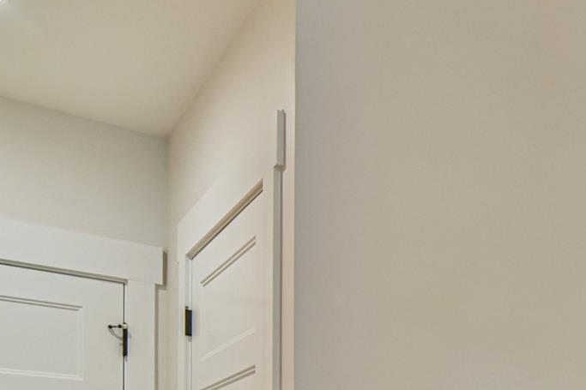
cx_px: 611
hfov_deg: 36.2
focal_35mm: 48
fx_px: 781
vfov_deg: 24.4
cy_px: 510
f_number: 5.6
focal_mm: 16
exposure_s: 1/125
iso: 1600
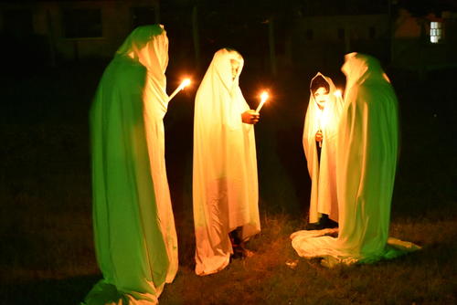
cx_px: 228
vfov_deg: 23.8
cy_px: 152
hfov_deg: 35.0
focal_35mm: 57
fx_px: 724
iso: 8000
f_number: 5
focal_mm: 38
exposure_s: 1/5
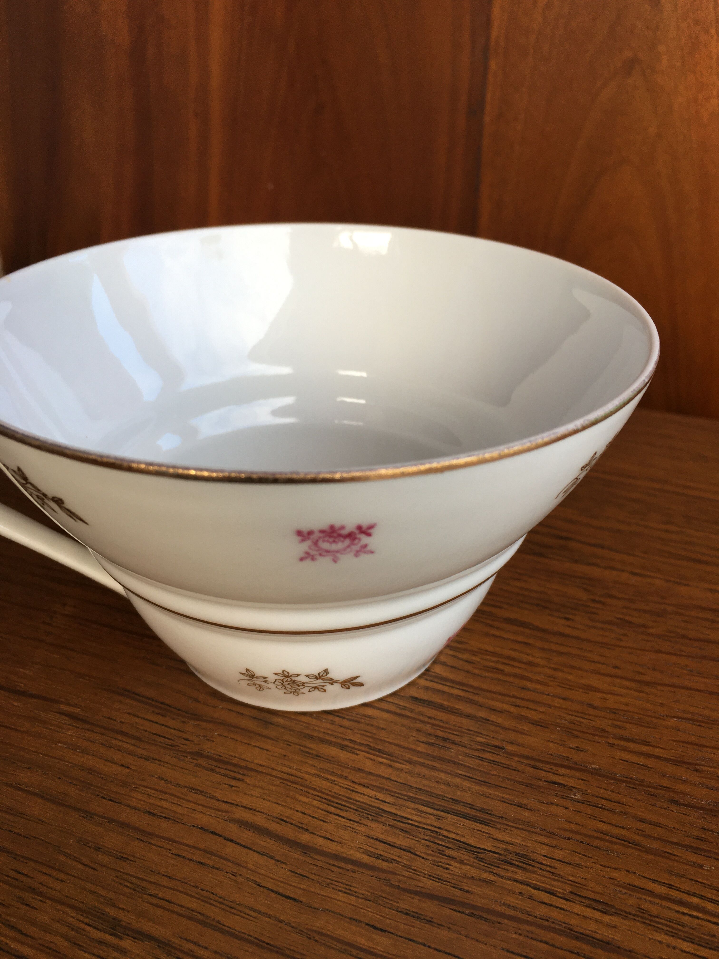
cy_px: 480
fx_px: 803
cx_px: 360
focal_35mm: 29
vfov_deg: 61.7
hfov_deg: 48.2
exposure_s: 1/120
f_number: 2.2
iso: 32
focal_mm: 4.15
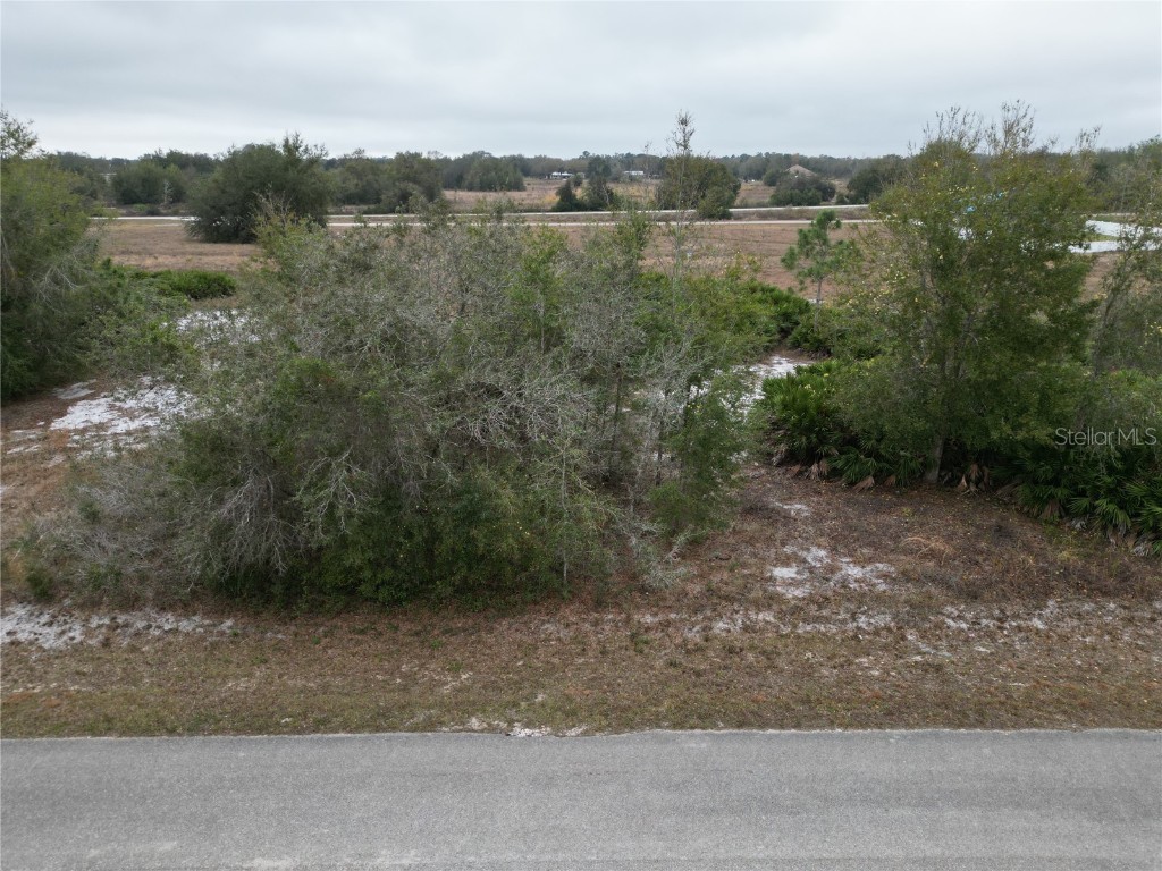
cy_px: 436
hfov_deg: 71.6
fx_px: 806
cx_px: 581
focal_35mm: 24
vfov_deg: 56.8
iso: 200
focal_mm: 6.72
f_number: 1.7
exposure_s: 1/1600
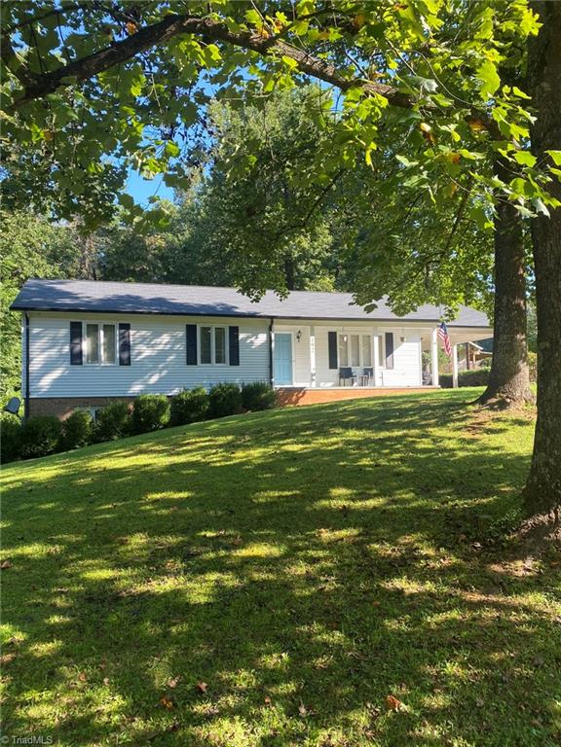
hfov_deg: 53.1
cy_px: 374
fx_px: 562
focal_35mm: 26
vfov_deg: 67.3
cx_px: 280
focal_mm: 4.25
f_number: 1.8
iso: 32
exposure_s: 1/256
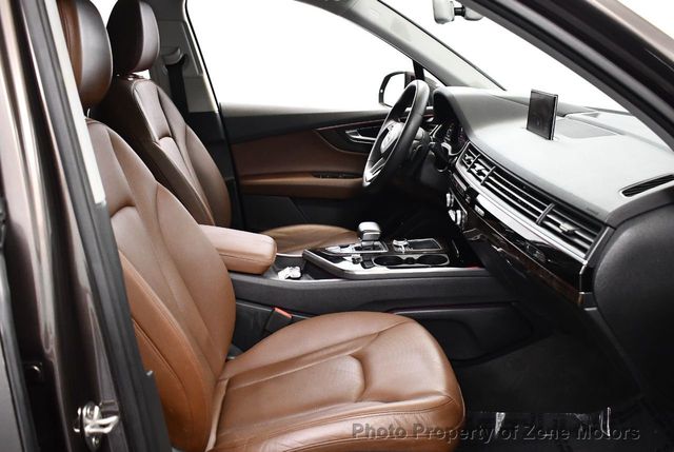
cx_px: 337
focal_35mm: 36
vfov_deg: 37.0
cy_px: 226
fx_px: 675
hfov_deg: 53.1
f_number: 3.5
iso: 2800
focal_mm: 18
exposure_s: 1/125
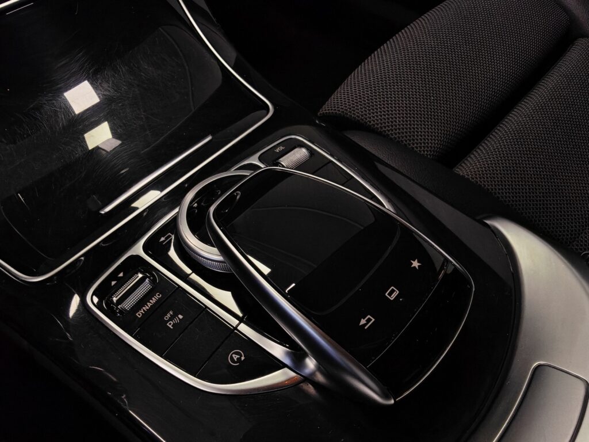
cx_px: 294
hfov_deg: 73.9
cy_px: 221
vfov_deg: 58.9
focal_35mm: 23
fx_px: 391
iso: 50
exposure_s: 1/50
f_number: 2
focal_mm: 1.82
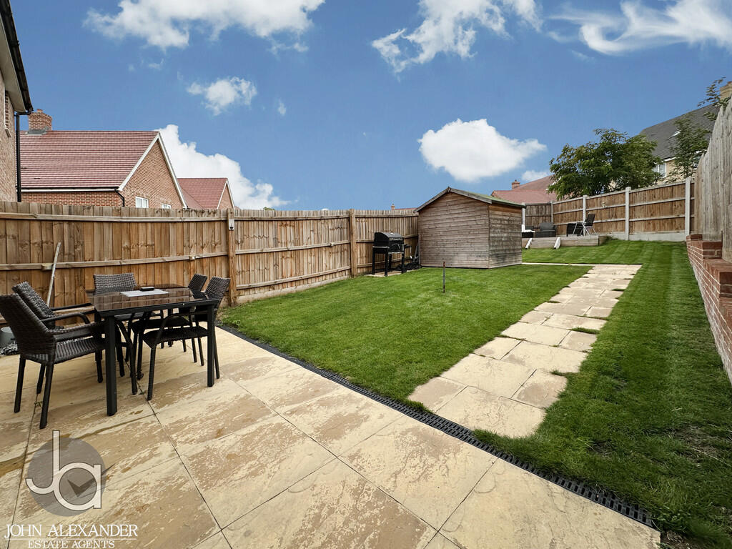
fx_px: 296
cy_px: 274
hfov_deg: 102.1
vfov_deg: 85.7
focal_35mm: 14
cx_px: 366
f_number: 2.2
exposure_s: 1/1553
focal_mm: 2.22
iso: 50
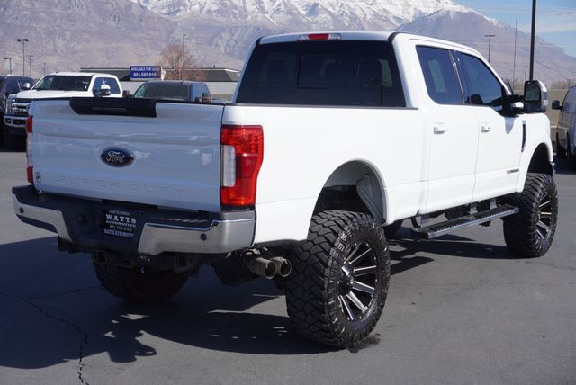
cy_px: 192
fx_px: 769
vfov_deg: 28.1
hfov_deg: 41.1
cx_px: 288
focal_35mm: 48
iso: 100
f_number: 9
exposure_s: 1/250
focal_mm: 32
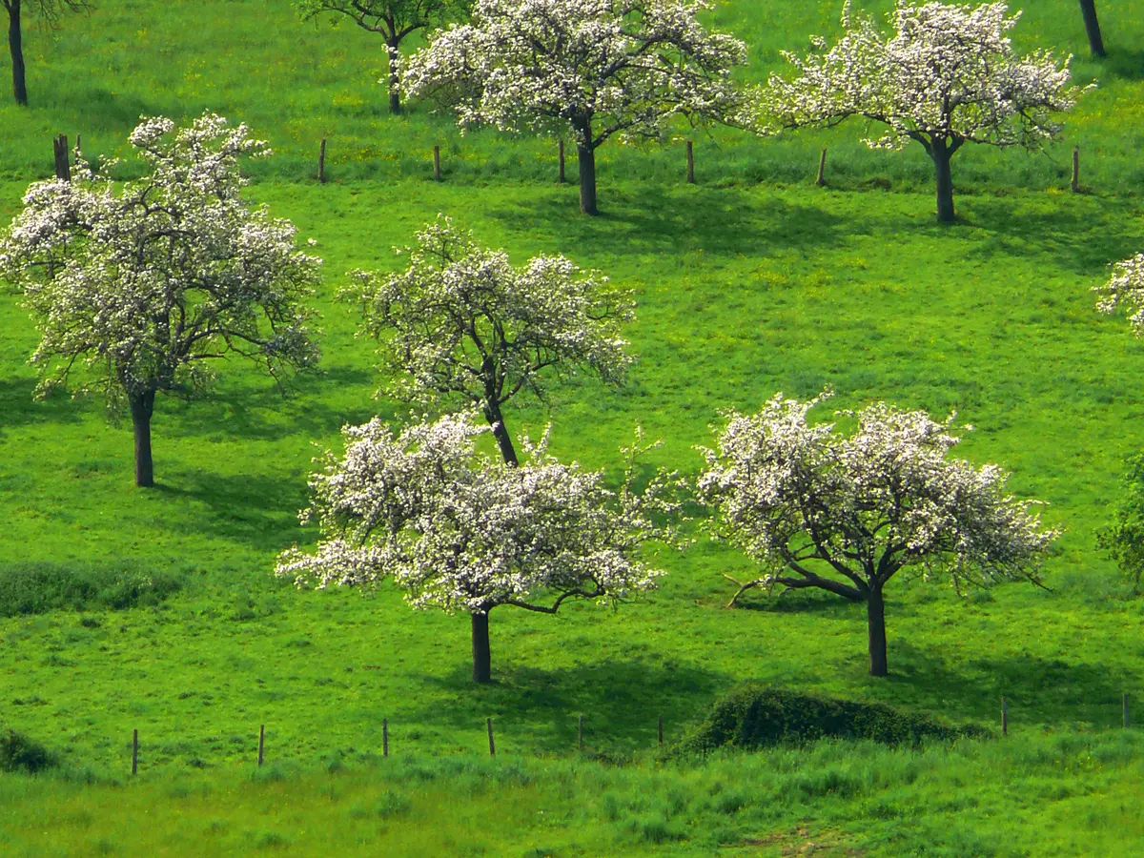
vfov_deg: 2.0
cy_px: 429
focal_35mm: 748
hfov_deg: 2.7
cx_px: 572
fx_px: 24720
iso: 100
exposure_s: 1/160
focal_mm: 88.8
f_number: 4
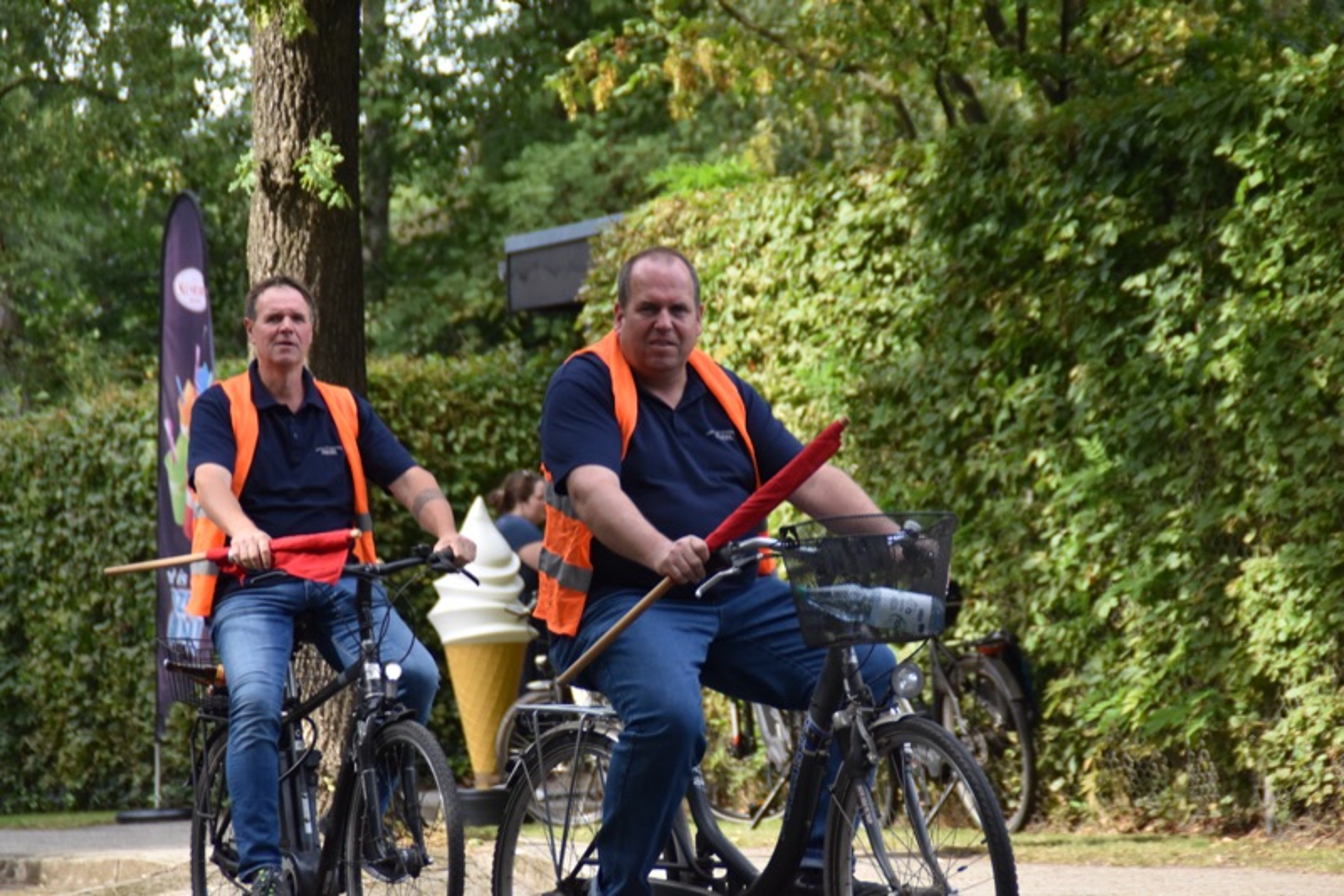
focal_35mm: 225
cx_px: 672
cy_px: 448
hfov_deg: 9.2
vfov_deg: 6.1
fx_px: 8398
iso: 800
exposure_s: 1/500
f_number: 6.3
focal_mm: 150
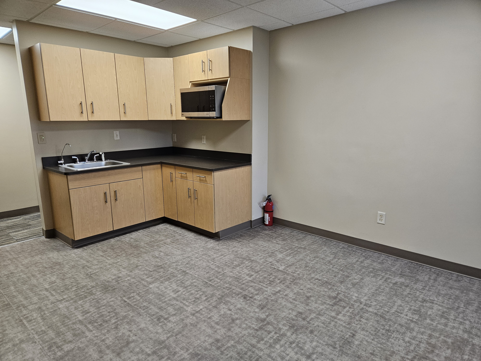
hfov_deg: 73.9
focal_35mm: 23
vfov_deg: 58.9
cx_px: 240
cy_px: 180
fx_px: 320
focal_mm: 5.4
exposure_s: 1/120
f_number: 1.8
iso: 250
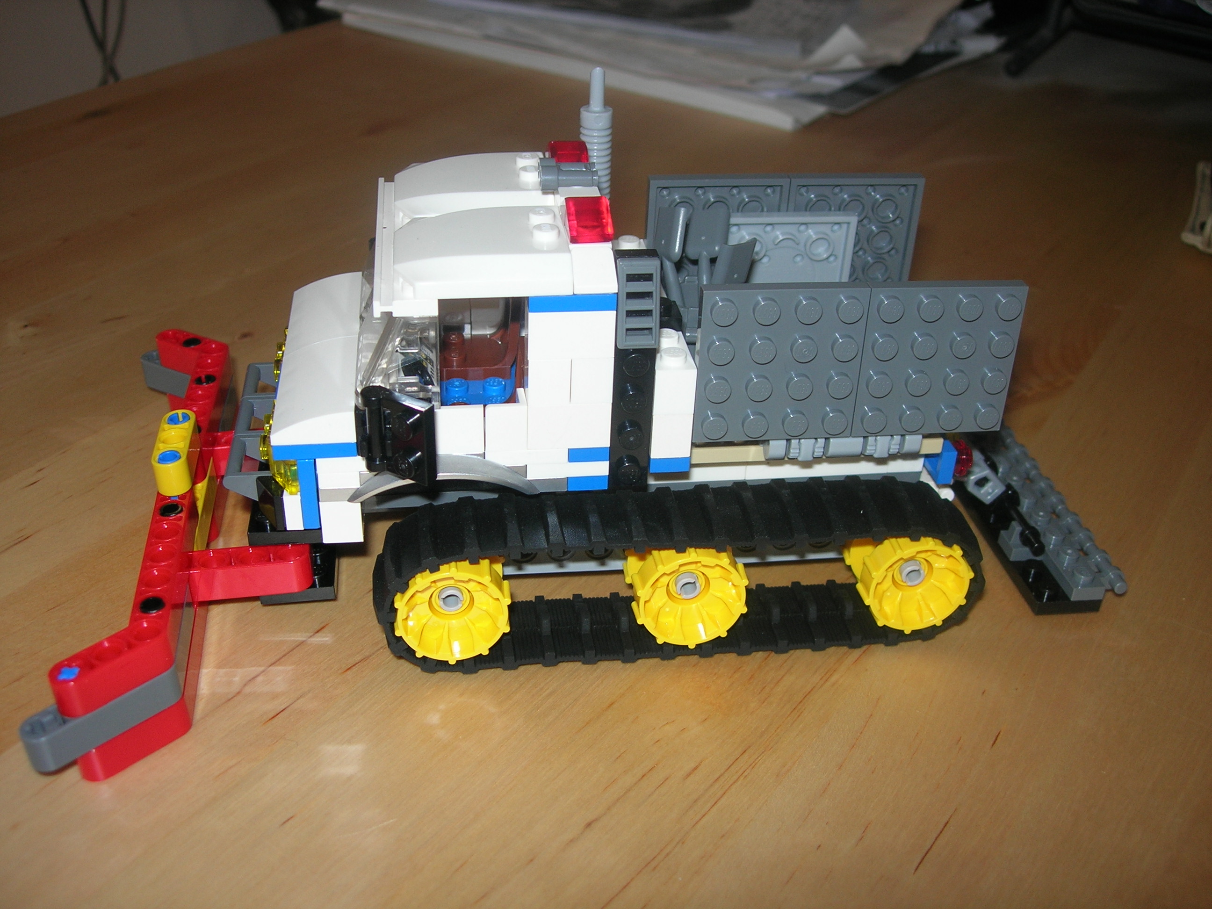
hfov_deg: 49.0
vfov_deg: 37.7
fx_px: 1330
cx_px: 606
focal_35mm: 38
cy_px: 454
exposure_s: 1/60.1
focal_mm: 7.8
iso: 64
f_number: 2.8
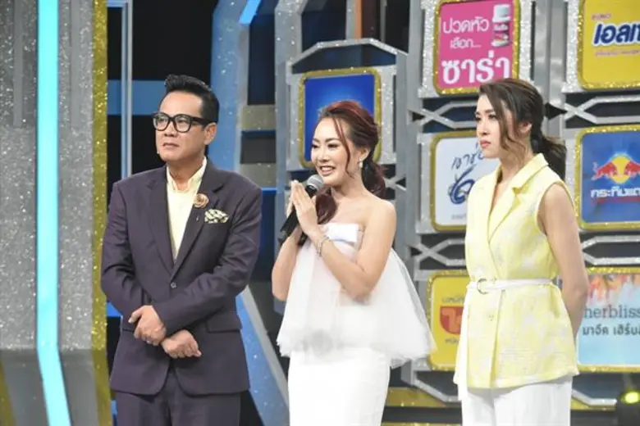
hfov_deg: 14.0
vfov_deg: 9.3
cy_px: 213
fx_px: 2613
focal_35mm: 147
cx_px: 320
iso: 2500
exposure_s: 1/320
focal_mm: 98
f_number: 8
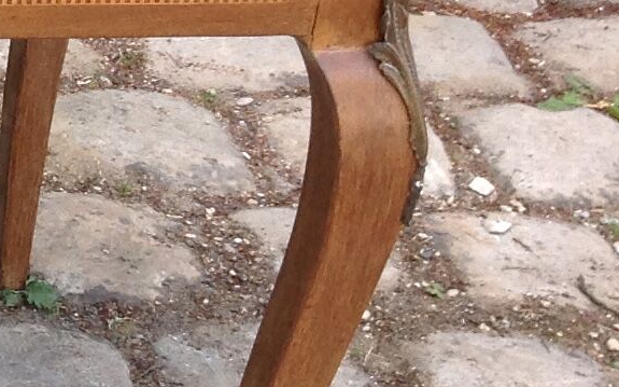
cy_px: -60
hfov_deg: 11.3
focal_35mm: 167
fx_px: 2816
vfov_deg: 7.8
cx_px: -634
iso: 50
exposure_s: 1/219
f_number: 2.4
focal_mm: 4.28
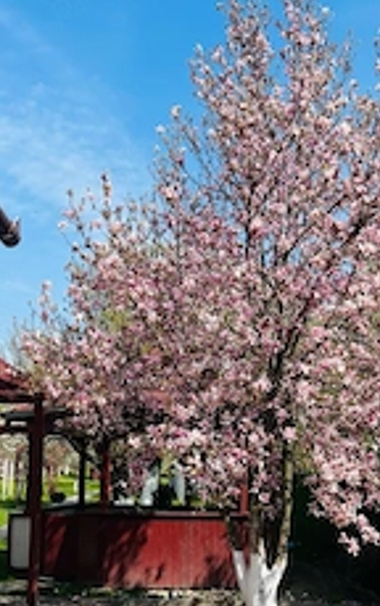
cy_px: 400
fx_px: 794
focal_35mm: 48
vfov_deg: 41.3
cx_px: 185
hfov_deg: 26.9
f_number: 1.5
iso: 50
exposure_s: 1/2841
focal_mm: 5.7
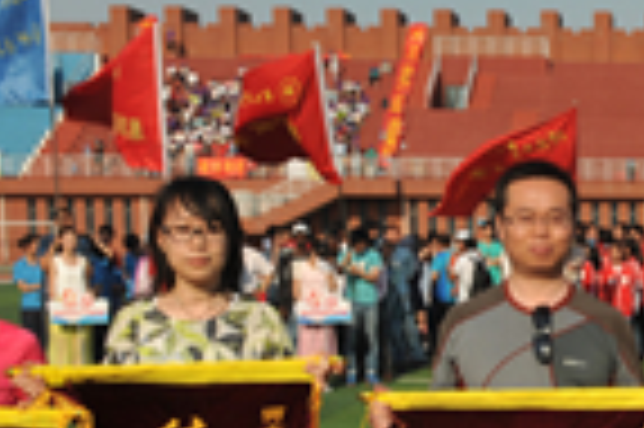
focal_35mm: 101
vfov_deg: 13.2
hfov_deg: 18.7
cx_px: 860
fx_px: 1805
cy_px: 518
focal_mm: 24
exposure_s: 1/100
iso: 100
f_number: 13
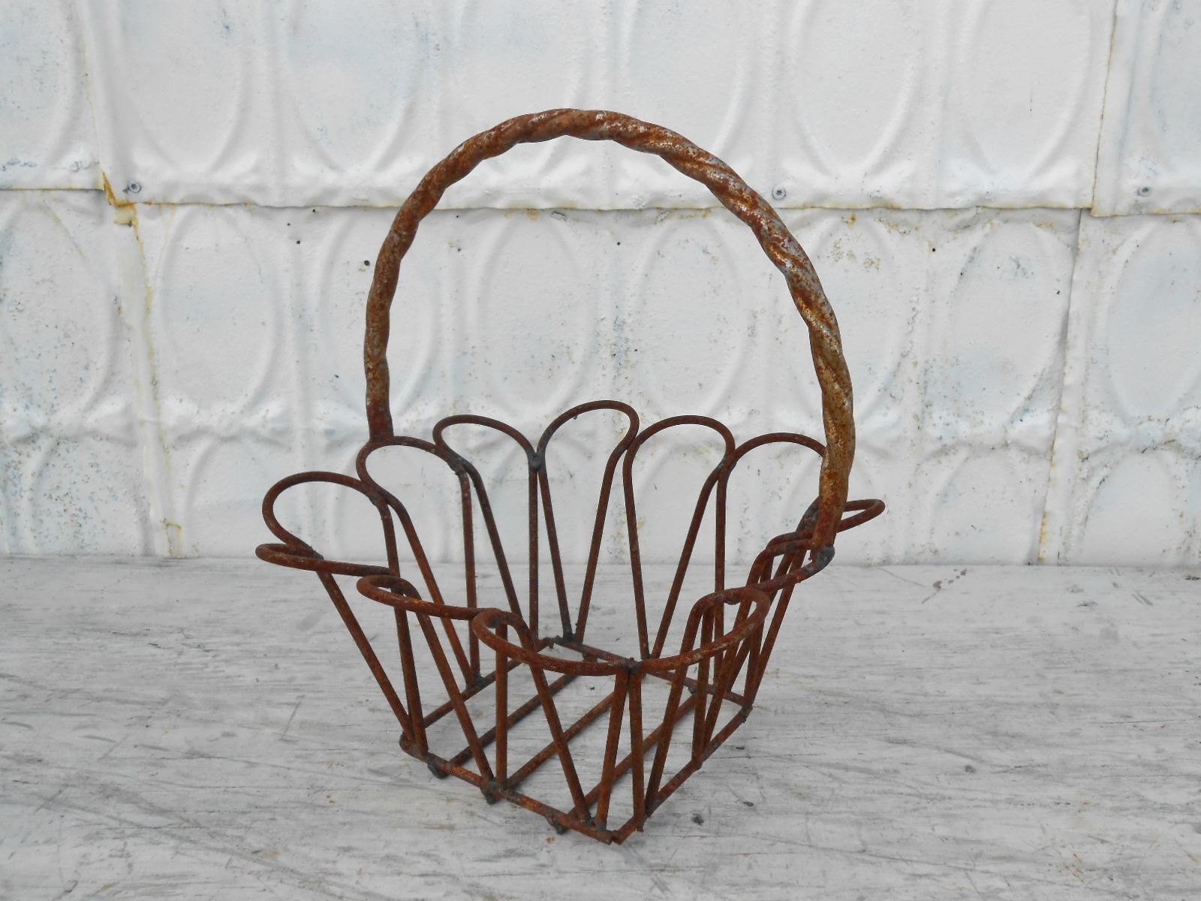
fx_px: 1180
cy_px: 450
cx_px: 600
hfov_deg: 54.0
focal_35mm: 34
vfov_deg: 41.8
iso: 80
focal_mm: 6
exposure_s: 1/500
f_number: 3.9
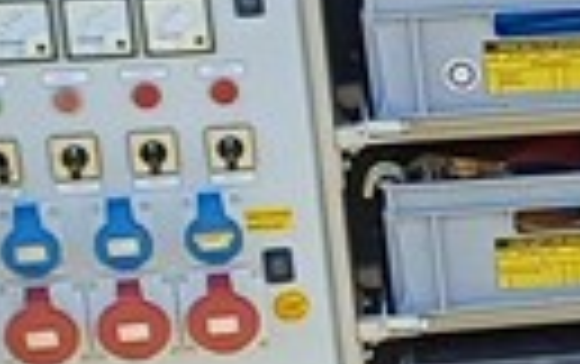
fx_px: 3324
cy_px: 431
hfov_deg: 8.5
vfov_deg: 6.2
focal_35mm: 210
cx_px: 1682
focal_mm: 4.65
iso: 50
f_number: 1.8
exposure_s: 1/126
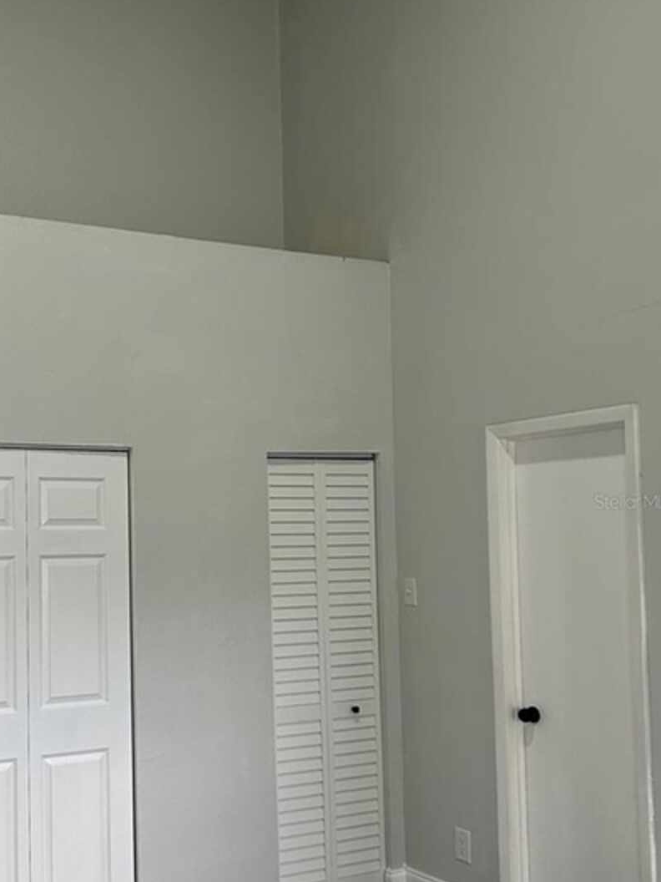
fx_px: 1069
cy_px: 501
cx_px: 144
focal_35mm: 42
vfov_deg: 44.7
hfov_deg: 33.5
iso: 125
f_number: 1.5
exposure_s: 1/120
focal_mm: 5.7
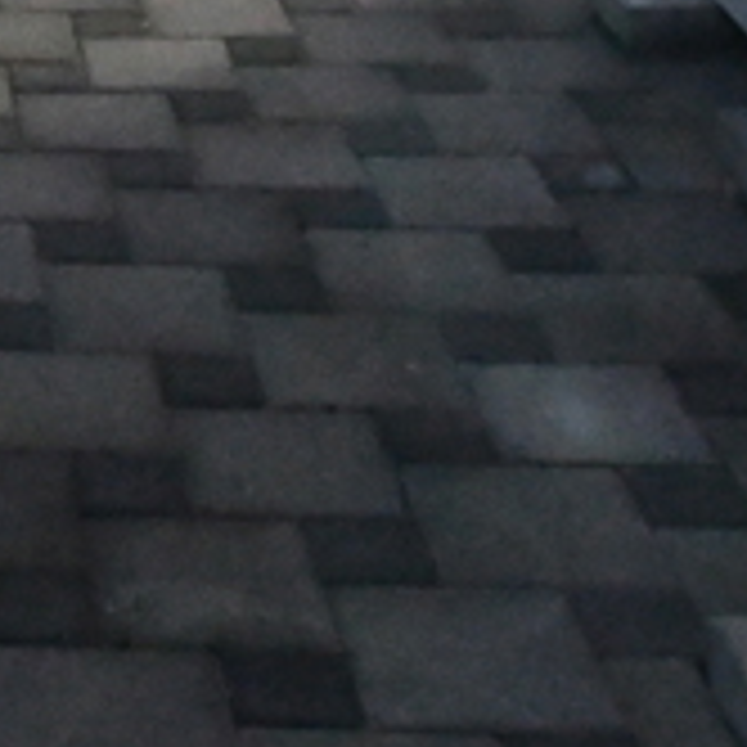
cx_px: -518
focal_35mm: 98
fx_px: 2393
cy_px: -585
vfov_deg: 15.4
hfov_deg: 15.7
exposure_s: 1/2000
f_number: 22
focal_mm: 11
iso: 16000
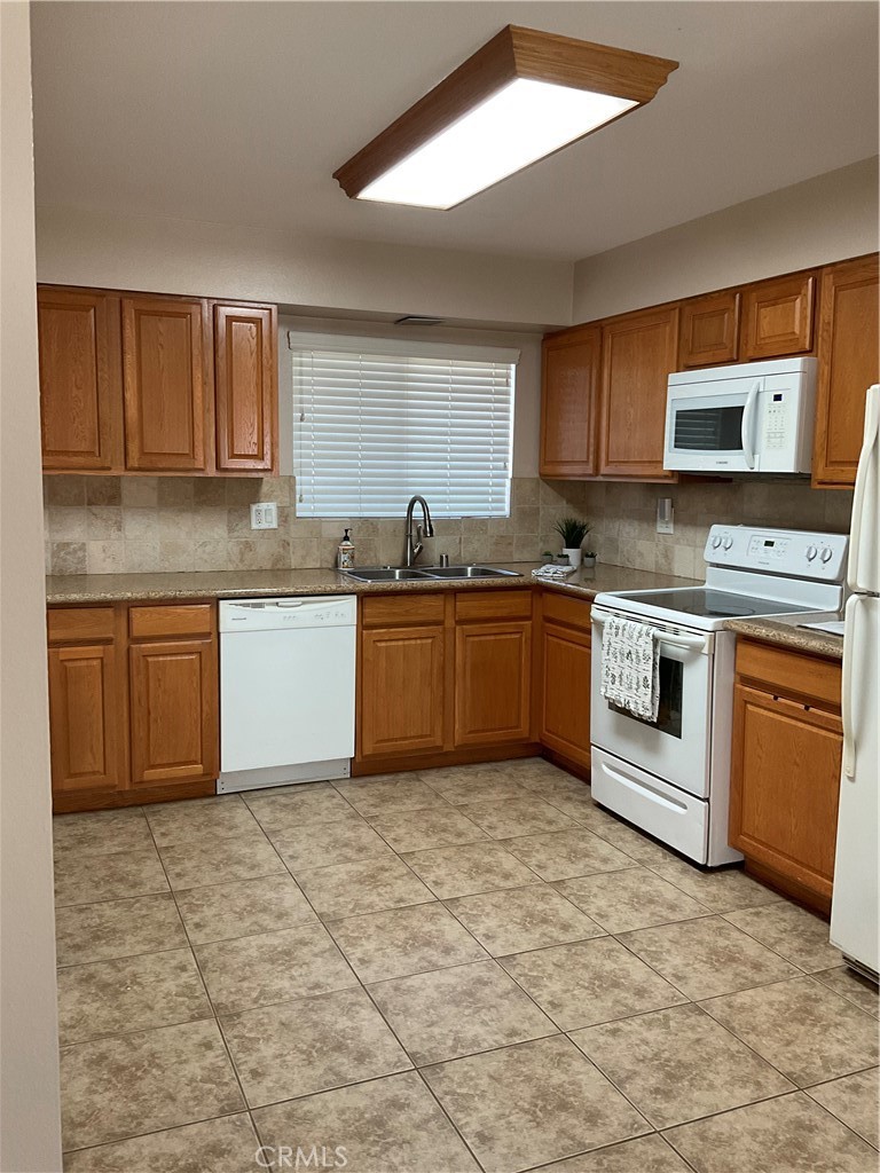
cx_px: 440
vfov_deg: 61.7
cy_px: 586
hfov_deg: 48.2
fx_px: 983
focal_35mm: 29
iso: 100
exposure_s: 1/60
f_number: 1.8
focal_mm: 3
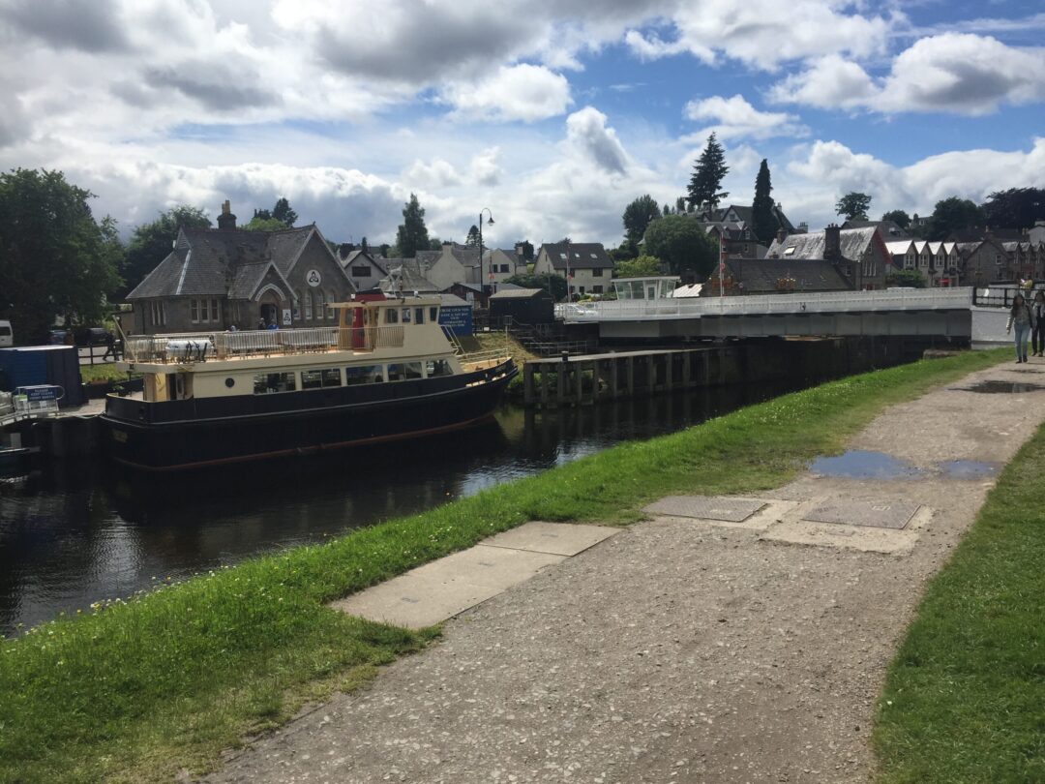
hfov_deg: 61.7
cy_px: 392
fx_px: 875
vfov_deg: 48.2
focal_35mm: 29
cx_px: 522
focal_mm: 4.15
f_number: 2.2
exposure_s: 1/4405
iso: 32
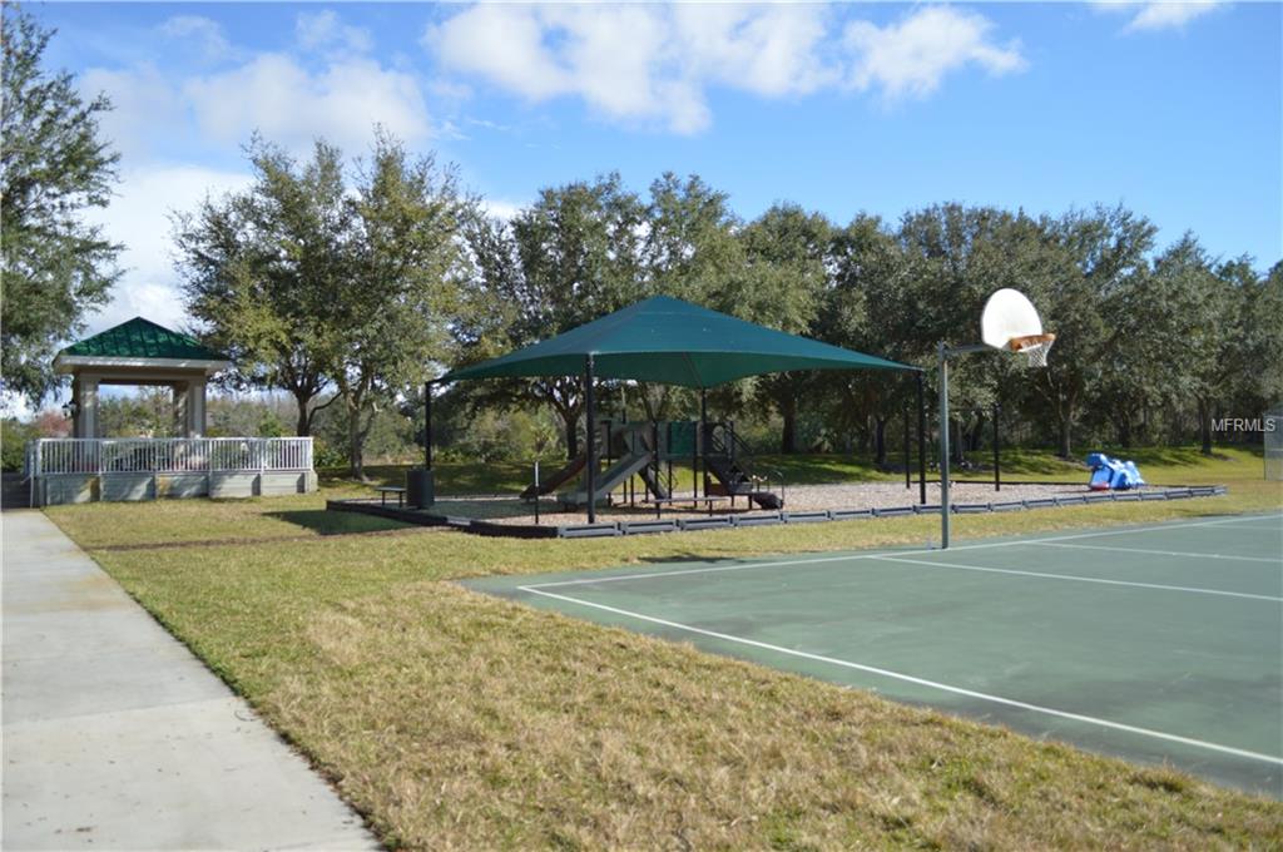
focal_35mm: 27
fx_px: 961
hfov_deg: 67.4
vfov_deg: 47.8
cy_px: 426
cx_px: 642
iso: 100
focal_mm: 18
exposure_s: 1/640
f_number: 3.5
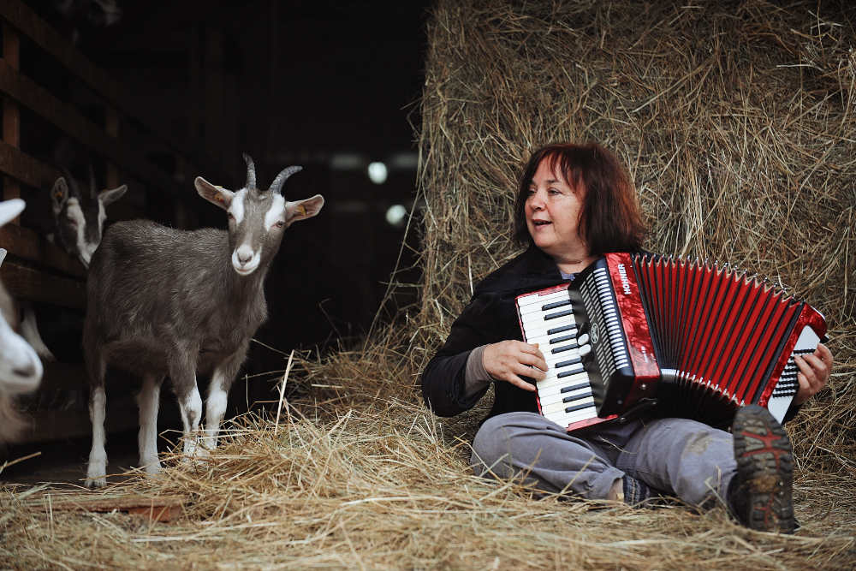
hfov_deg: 17.1
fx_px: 2854
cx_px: 428
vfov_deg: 11.4
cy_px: 286
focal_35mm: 120
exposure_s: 1/125
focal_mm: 120
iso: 160
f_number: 5
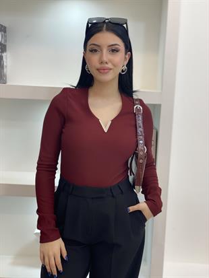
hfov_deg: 28.0
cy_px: 139
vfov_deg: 36.8
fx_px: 418
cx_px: 104
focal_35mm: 52
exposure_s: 1/100
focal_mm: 6
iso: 100
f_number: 2
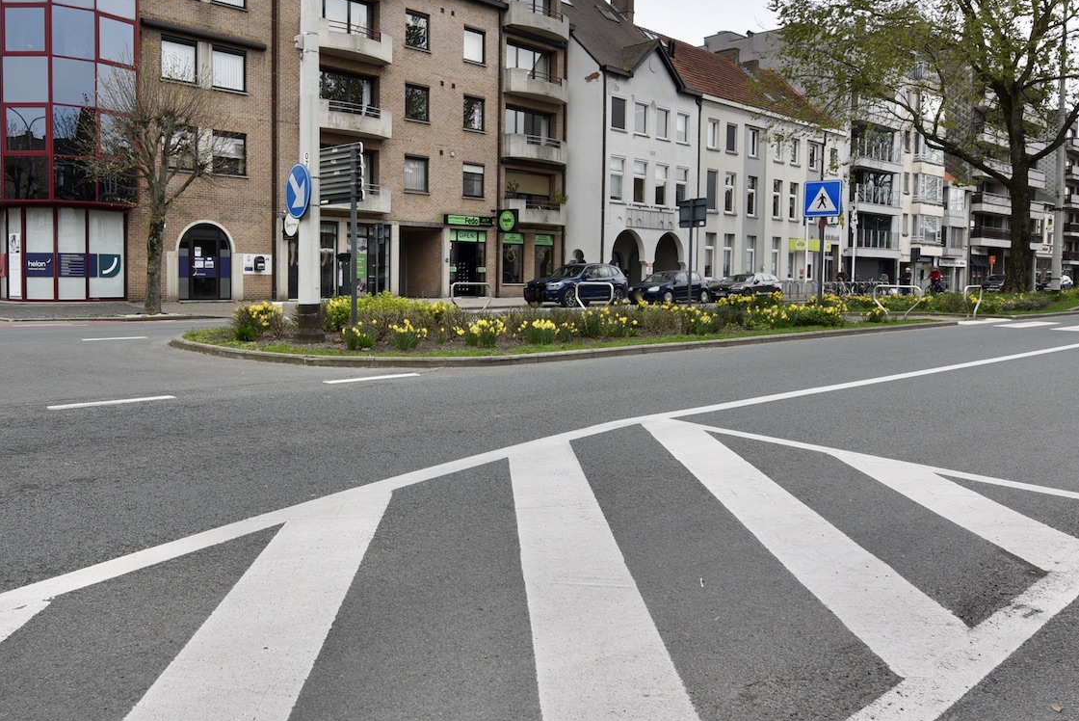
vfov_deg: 52.1
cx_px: 415
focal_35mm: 24
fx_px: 720
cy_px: 238
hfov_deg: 72.7
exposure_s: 1/200
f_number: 7.1
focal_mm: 14
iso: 200
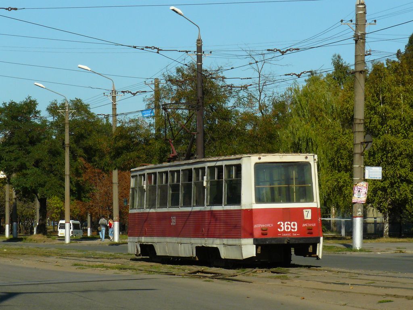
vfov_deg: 8.7
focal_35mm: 171
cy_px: 155
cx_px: 206
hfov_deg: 11.6
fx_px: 2040
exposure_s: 1/500
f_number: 8
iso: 200
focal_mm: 28.6
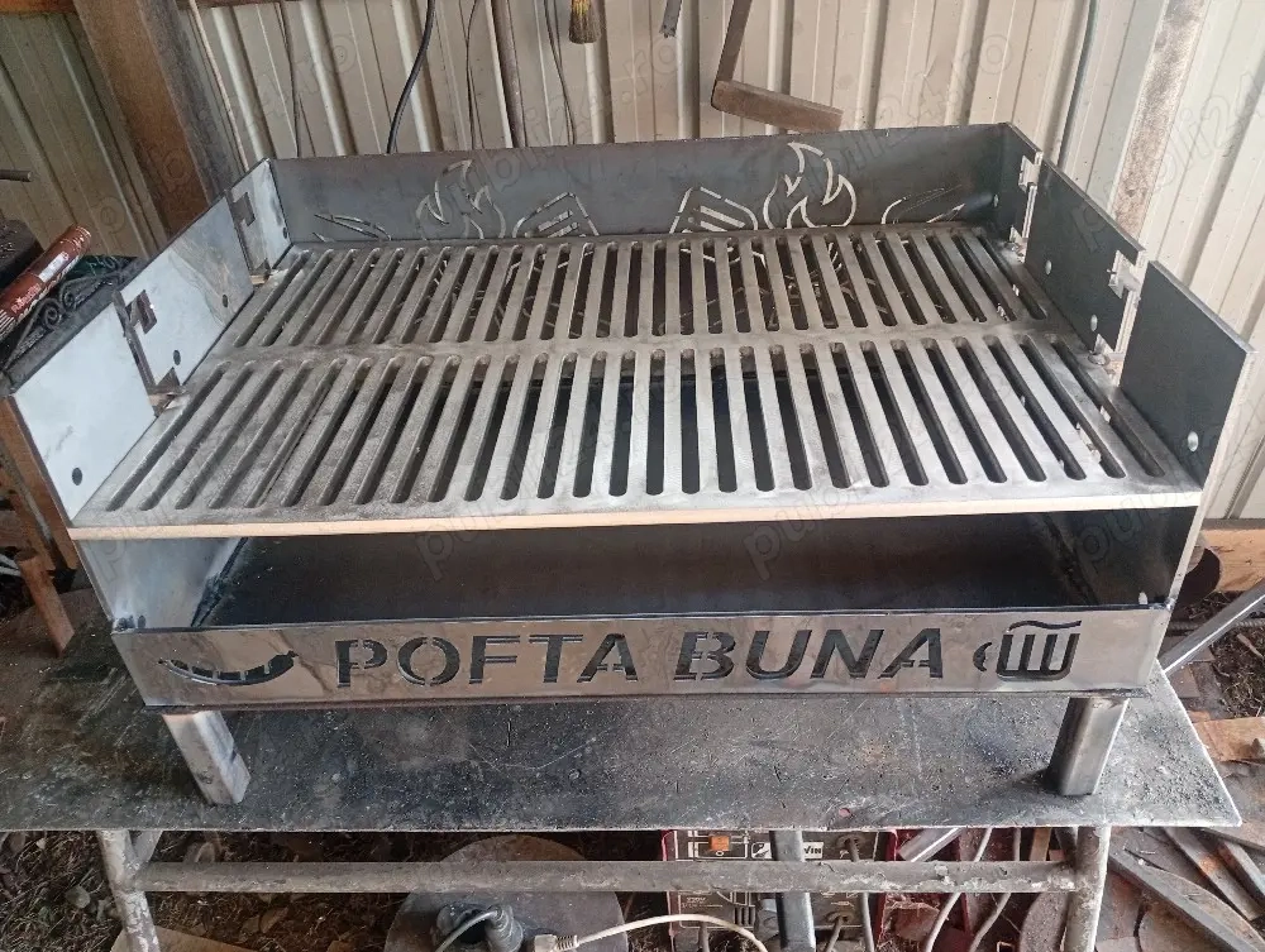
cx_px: 632
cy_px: 476
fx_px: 988
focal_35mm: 27
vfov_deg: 51.5
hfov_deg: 65.2
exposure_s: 1/33.4
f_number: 1.8
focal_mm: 3.98
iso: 301
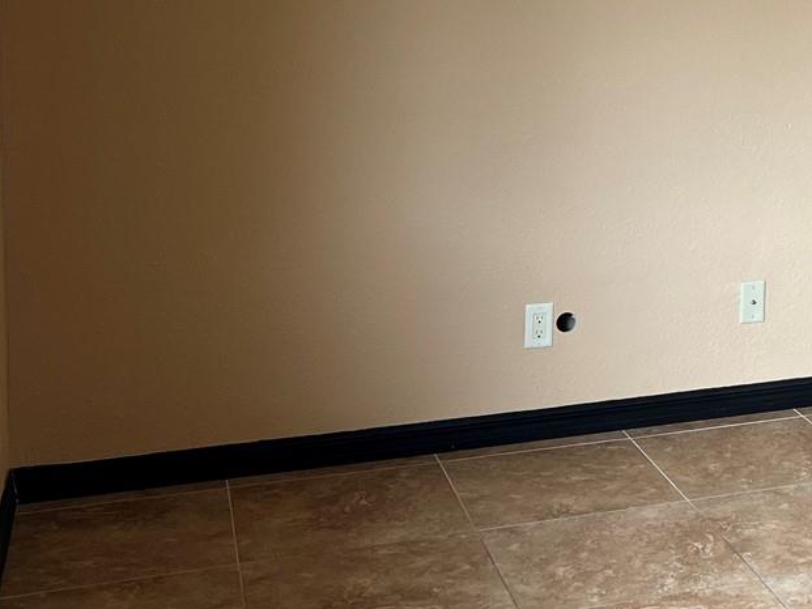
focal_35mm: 67
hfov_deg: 27.0
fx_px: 1572
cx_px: 856
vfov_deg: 21.2
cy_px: 9
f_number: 1.5
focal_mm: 5.7
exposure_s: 1/60
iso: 80
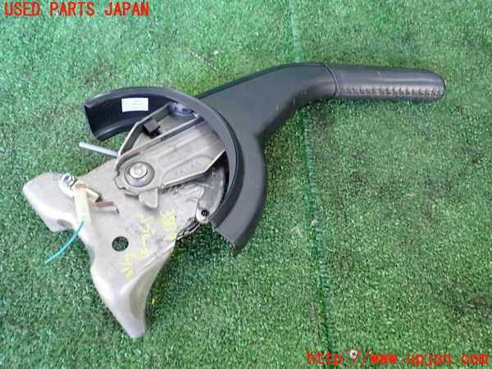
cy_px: 184
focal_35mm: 30
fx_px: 426
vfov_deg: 46.8
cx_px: 246
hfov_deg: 60.0
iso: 400
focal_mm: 5.4
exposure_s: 1/30
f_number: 2.3
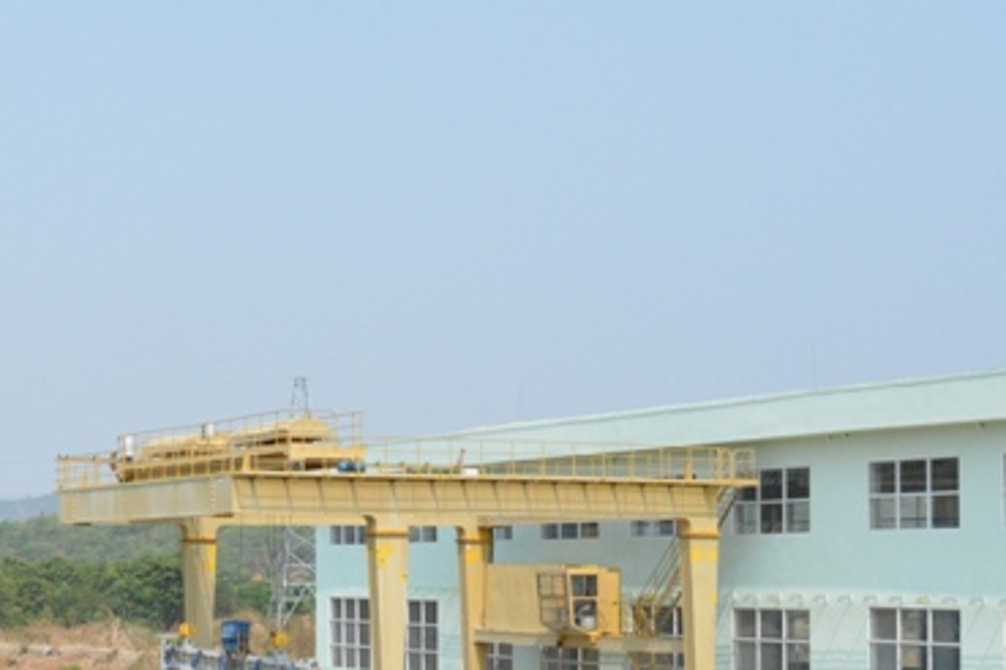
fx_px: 2096
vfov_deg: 18.0
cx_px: 134
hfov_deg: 26.2
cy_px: 556
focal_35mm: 75
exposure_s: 1/4000
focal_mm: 24
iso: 1600
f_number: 7.1
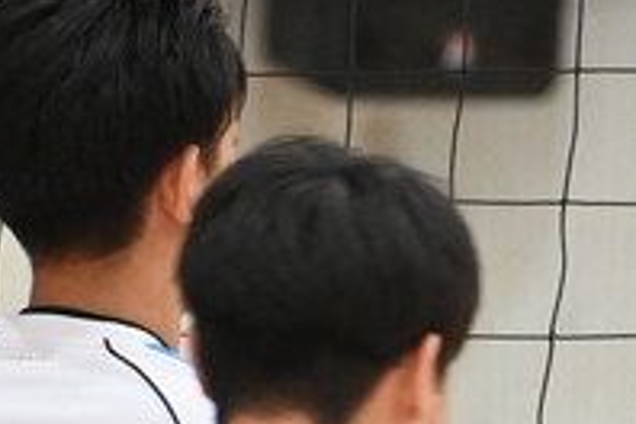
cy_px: 673
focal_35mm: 1064
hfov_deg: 1.9
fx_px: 18796
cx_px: 626
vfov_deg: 1.3
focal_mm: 220
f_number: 5.6
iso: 7200
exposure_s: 1/125
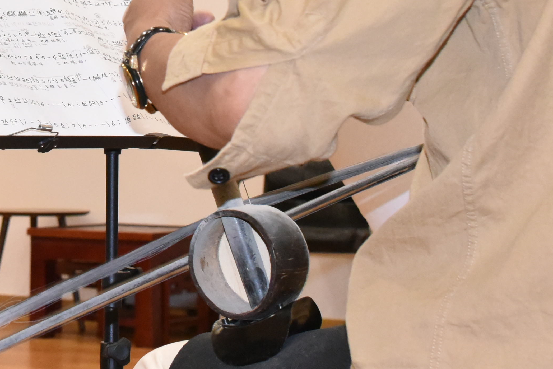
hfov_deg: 18.2
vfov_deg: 12.4
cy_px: -21
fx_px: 1675
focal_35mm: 109
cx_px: -31
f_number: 5.6
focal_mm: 31
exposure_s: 1/80
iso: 4000
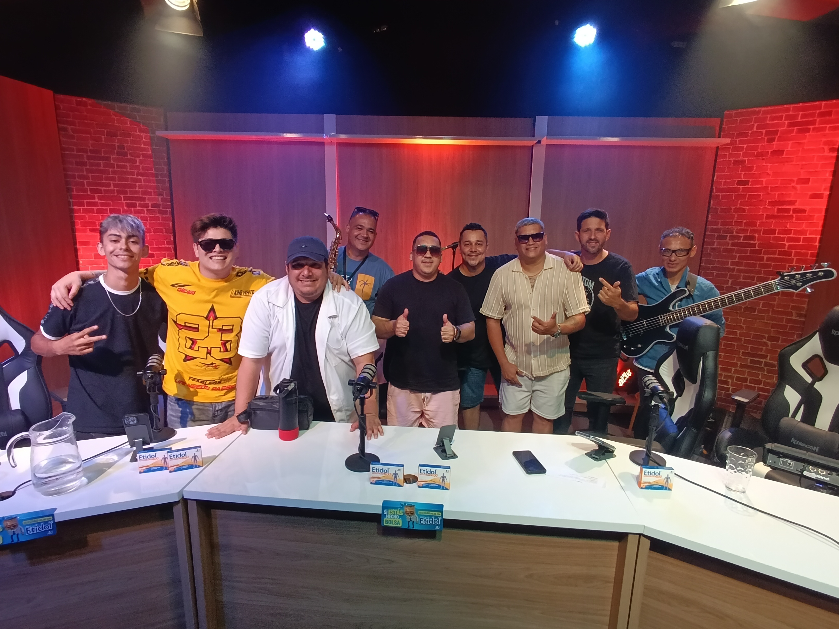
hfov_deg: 94.5
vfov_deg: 78.1
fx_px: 388
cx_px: 420
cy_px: 314
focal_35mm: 16
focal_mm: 1.65
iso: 250
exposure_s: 1/100
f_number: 2.2
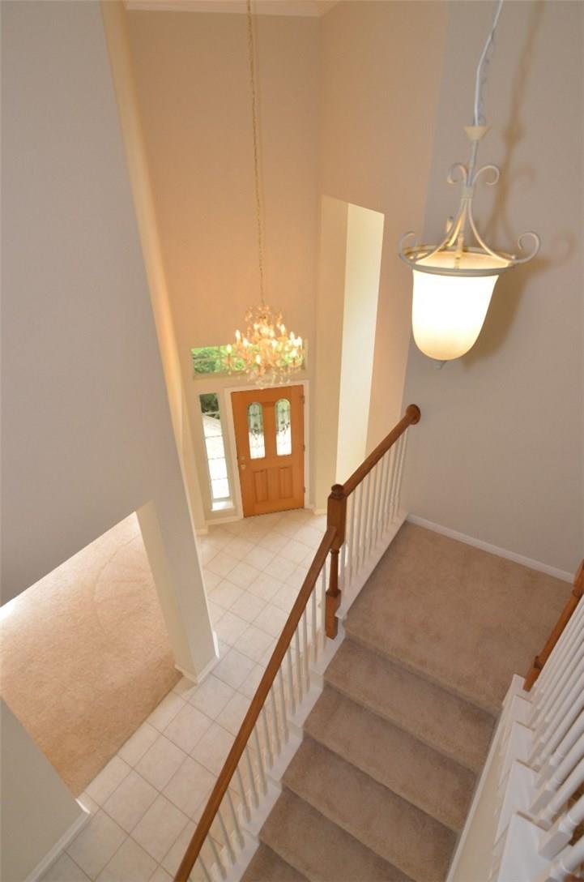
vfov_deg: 90.1
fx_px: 440
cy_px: 441
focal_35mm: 18
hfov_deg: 67.2
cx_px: 292
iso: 250
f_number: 4
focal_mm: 12
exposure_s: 1/60
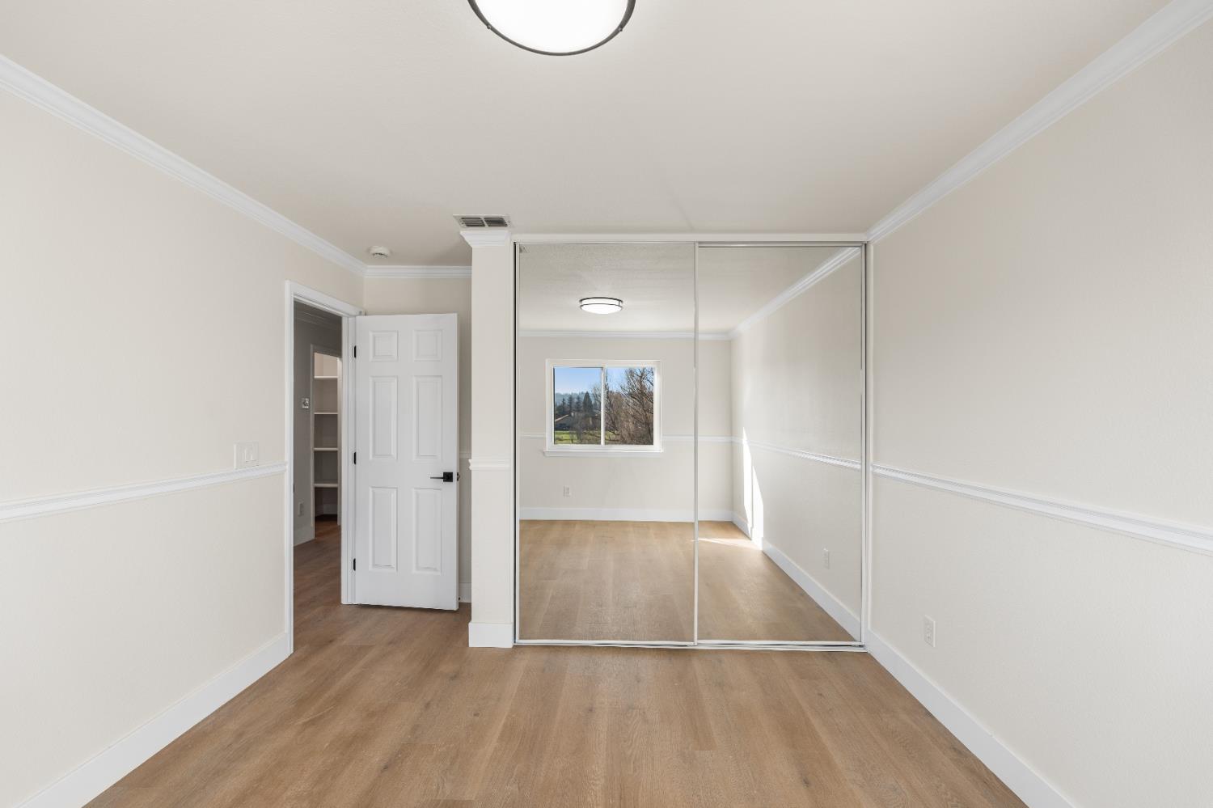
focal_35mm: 16
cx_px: 606
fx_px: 539
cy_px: 404
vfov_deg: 73.7
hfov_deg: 96.8
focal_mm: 16
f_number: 5
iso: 200
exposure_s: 1/30
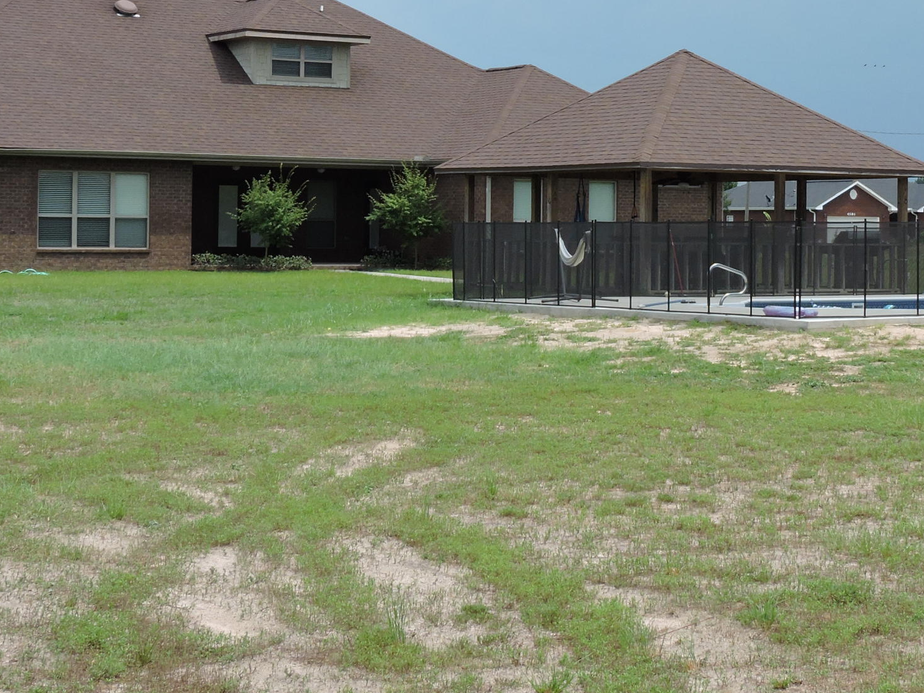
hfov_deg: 24.0
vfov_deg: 18.1
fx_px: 2162
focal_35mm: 81
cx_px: 619
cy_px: 187
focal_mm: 7.2
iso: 100
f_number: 3.8
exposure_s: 1/640
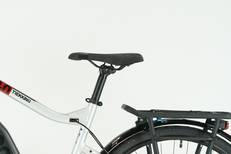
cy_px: 152
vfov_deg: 9.6
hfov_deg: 14.3
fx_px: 911
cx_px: 27
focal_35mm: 142
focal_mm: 64
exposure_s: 1/200
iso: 1600
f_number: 5.6
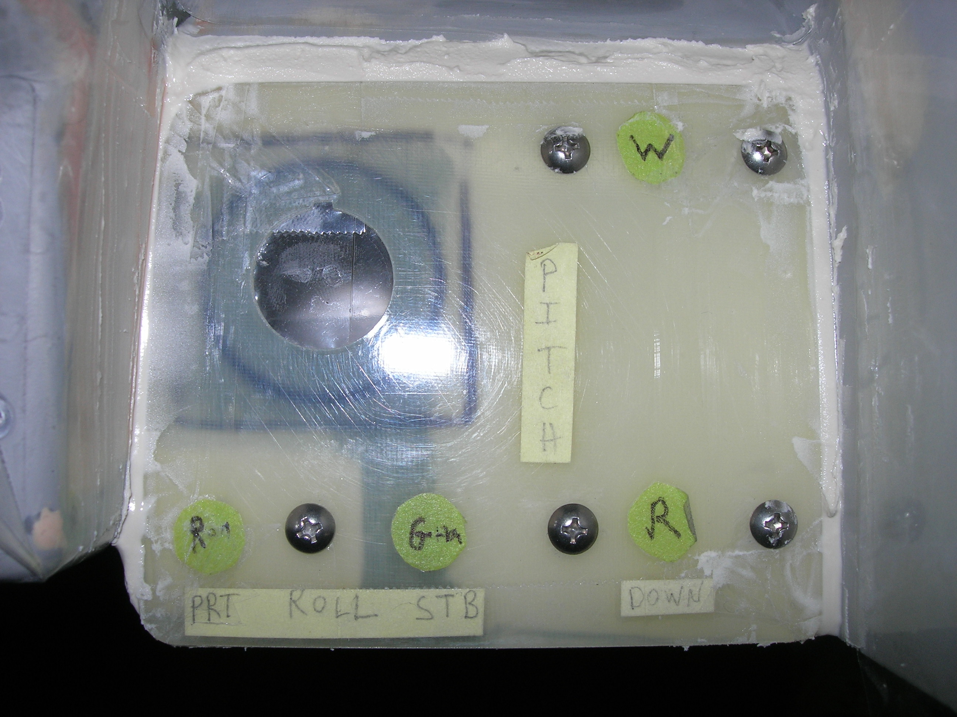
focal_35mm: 38
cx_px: 478
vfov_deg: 37.7
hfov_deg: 49.0
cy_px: 358
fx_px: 1051
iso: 64
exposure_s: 1/60.1
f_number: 4.8
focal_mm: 7.8
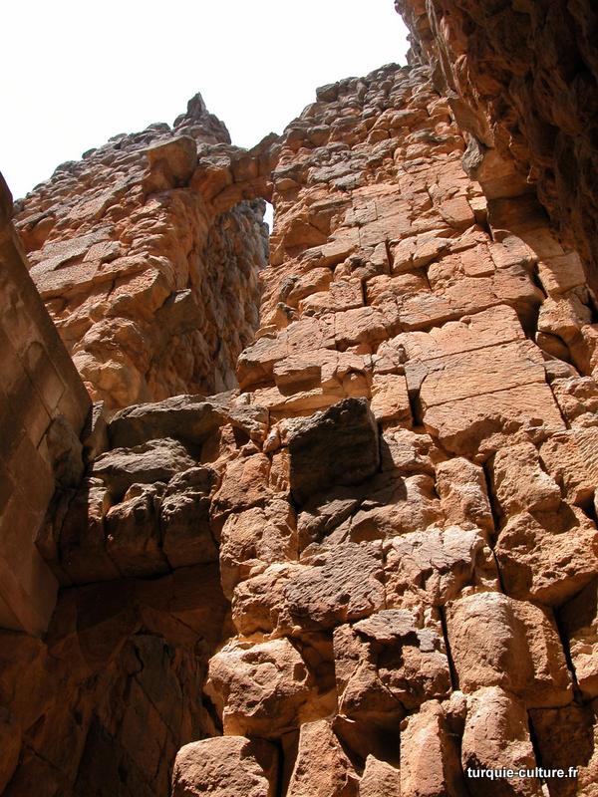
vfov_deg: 52.6
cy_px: 398
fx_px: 806
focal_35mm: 35
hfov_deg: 40.7
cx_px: 299
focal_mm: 8.9
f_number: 4.5
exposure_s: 1/314
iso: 100
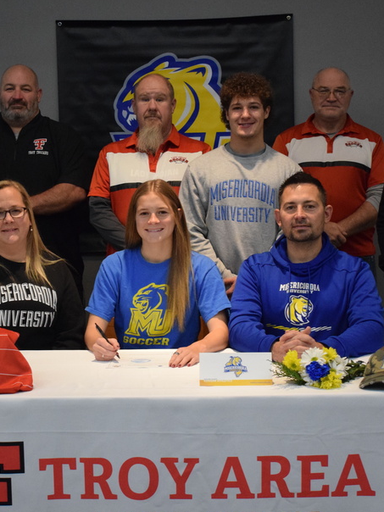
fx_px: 1121
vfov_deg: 25.7
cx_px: 162
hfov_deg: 19.4
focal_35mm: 76
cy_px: 251
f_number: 4.2
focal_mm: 31
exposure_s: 1/125
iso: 3200
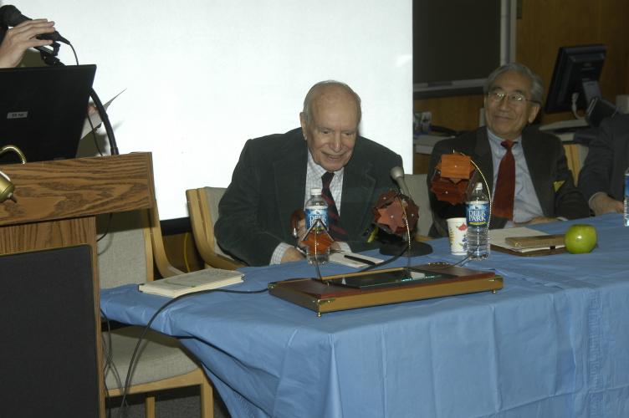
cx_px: 314
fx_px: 1309
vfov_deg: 18.1
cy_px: 209
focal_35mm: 75
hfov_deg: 27.0
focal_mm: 50
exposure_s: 1/60
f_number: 5
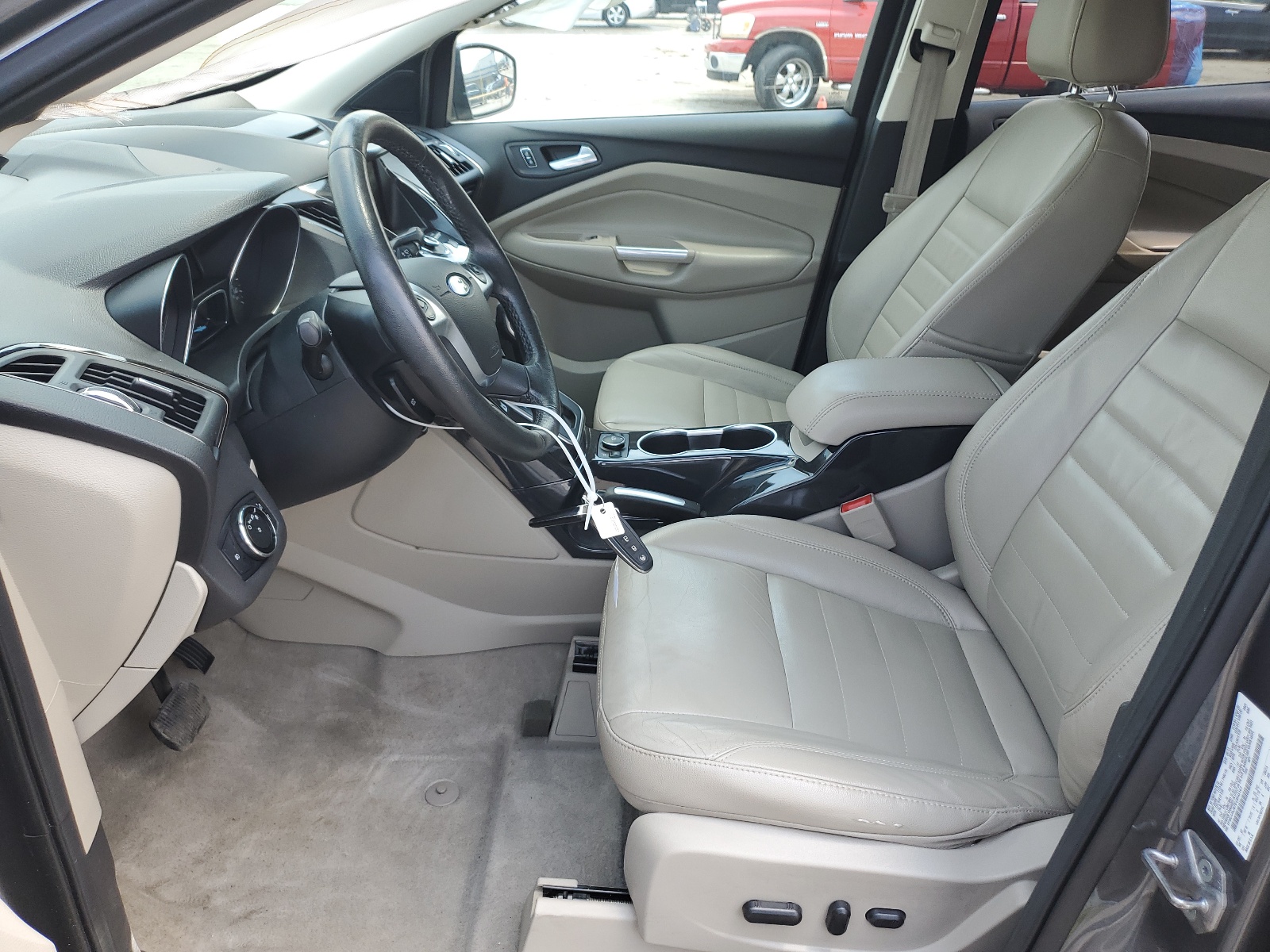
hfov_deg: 67.3
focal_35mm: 26
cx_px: 635
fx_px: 954
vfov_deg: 53.1
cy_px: 476
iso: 50
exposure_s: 1/303
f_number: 1.5
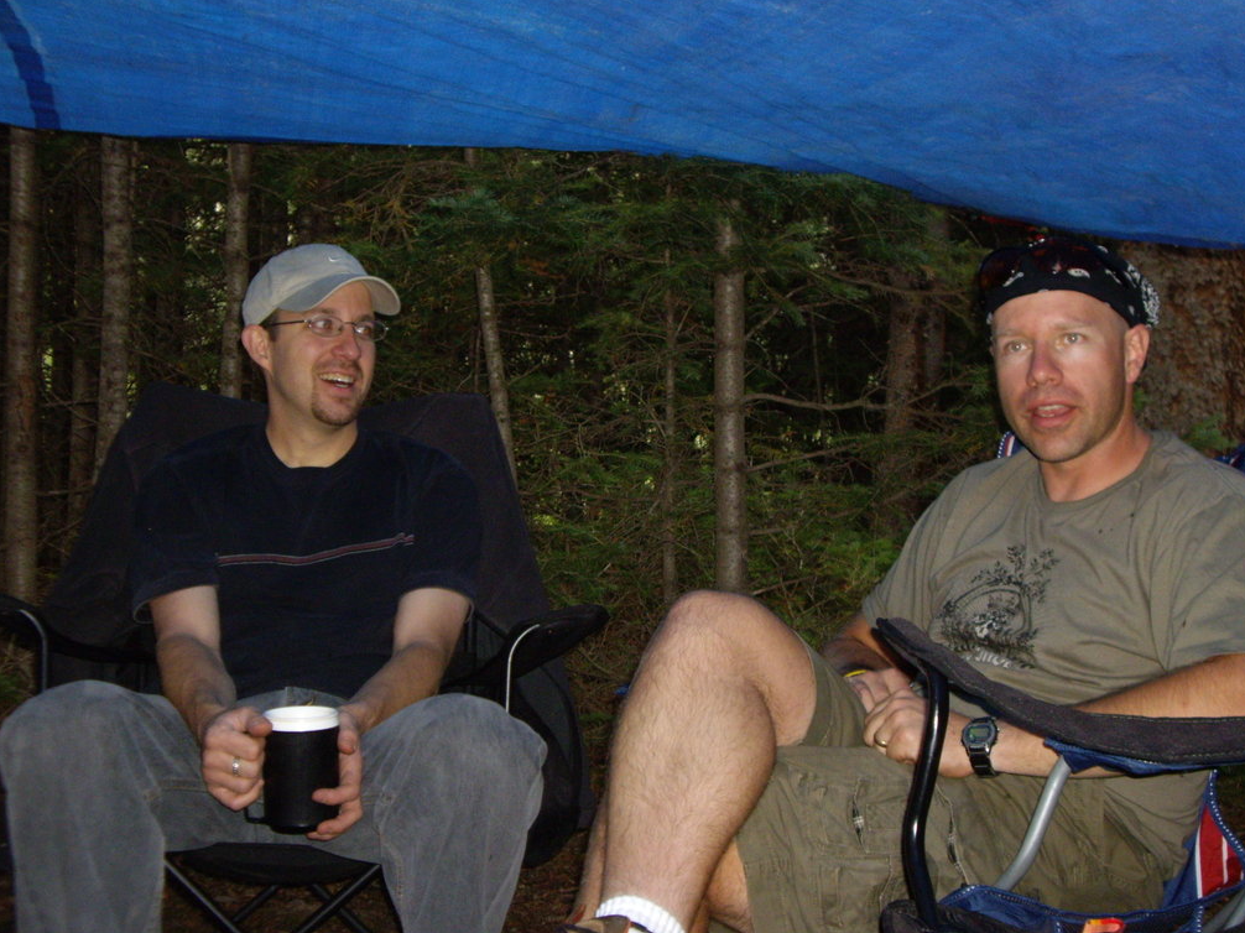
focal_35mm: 56
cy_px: 459
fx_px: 2014
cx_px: 629
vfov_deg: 26.1
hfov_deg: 34.4
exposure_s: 1/60
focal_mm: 9
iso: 200
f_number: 3.3
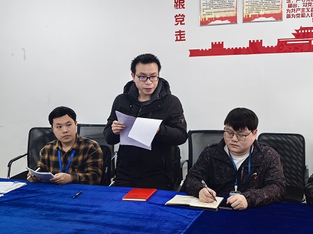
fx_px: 425
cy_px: 117
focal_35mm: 47
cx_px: 156
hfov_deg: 40.5
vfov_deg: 30.9
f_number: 1.4
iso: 200
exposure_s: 1/50
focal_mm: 6.98
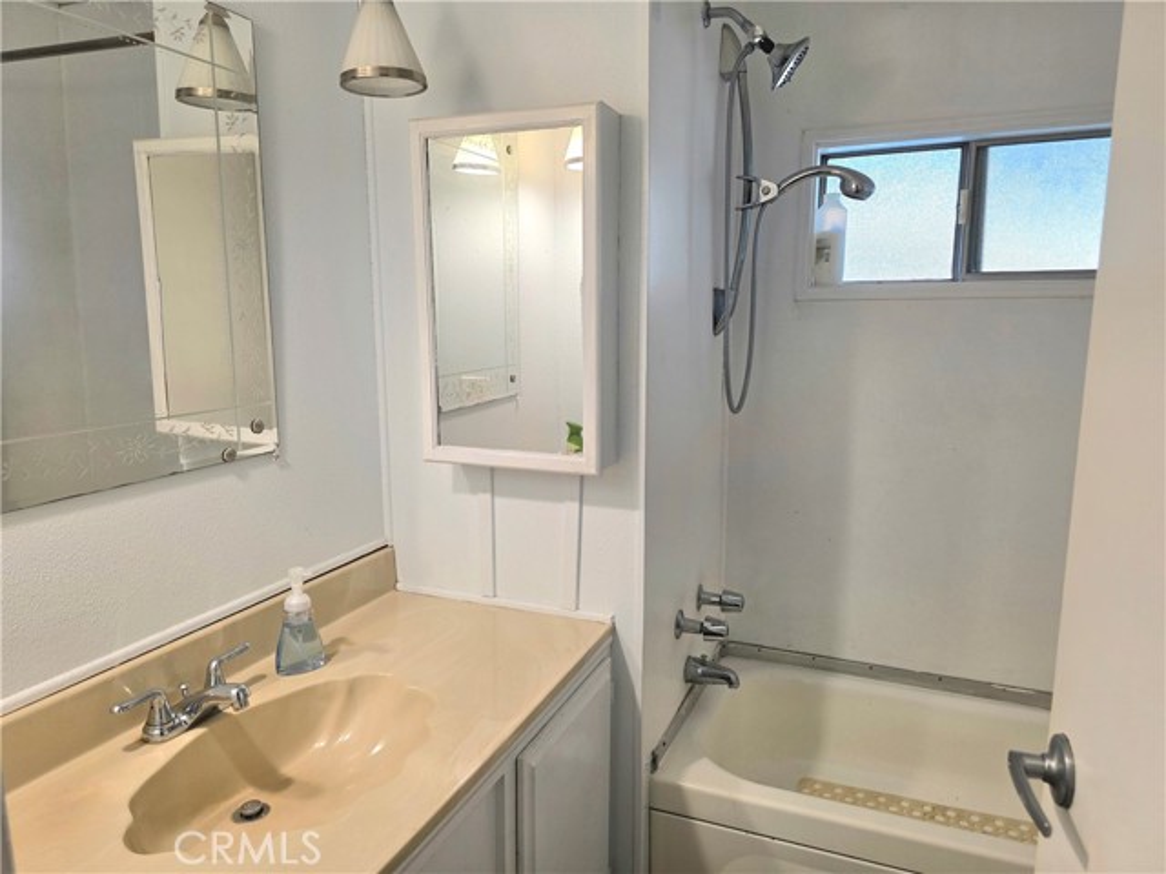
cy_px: 437
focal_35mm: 23
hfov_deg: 73.9
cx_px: 583
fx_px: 775
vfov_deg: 58.9
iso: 100
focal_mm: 6.3
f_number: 1.7
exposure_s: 1/120
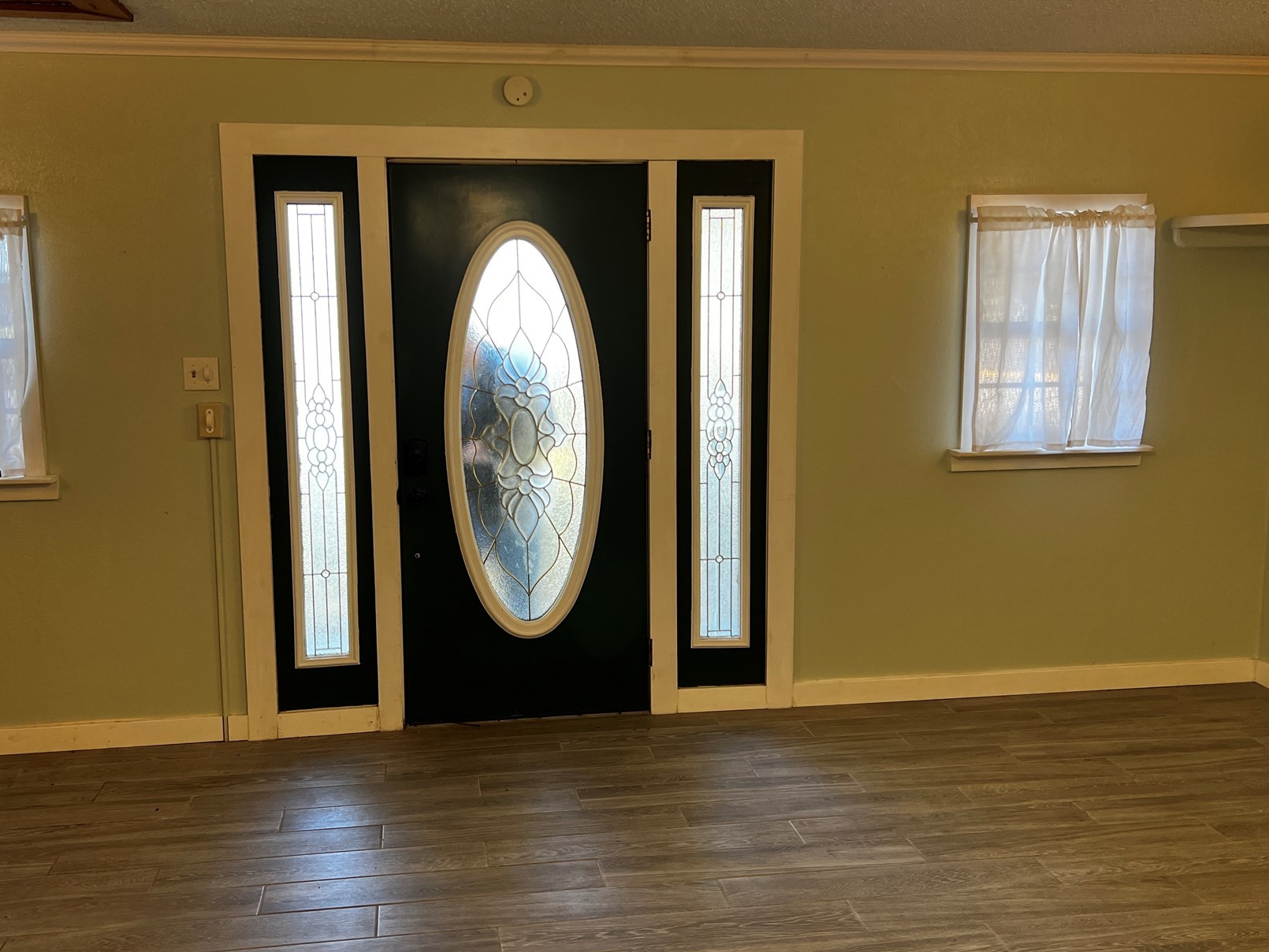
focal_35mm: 31
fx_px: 1137
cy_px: 439
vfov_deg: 45.4
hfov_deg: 58.2
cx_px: 555
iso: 125
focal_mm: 5.7
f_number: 1.5
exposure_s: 1/120
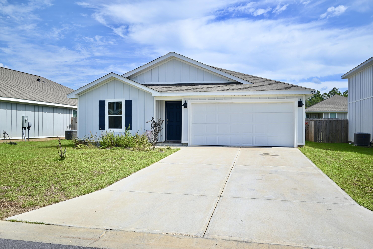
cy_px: 124
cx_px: 186
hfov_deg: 60.3
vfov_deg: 42.4
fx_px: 321
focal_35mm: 31
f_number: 8
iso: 100
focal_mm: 31
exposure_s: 1/320
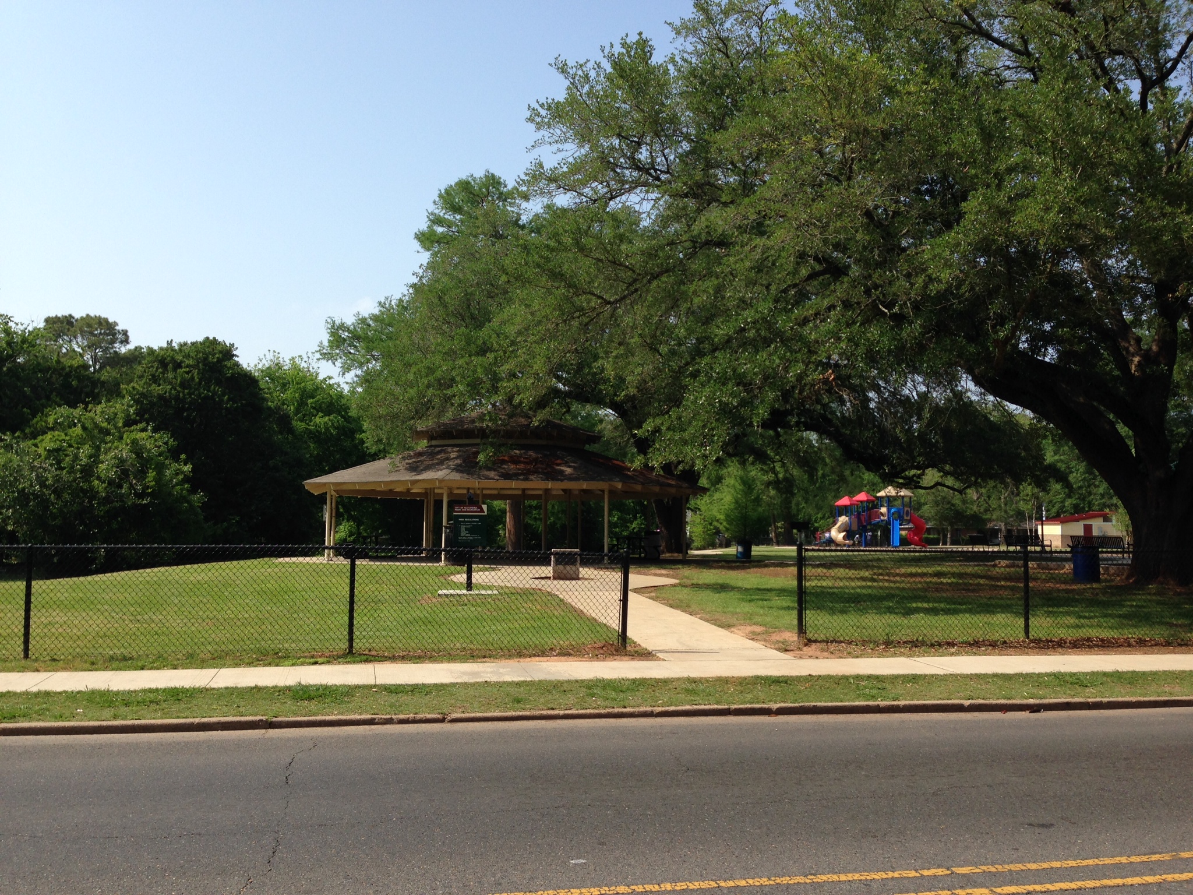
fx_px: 1137
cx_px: 596
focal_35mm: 33
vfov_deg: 42.9
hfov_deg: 55.4
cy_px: 448
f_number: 2.4
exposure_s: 1/1323
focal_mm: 4.12
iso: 50
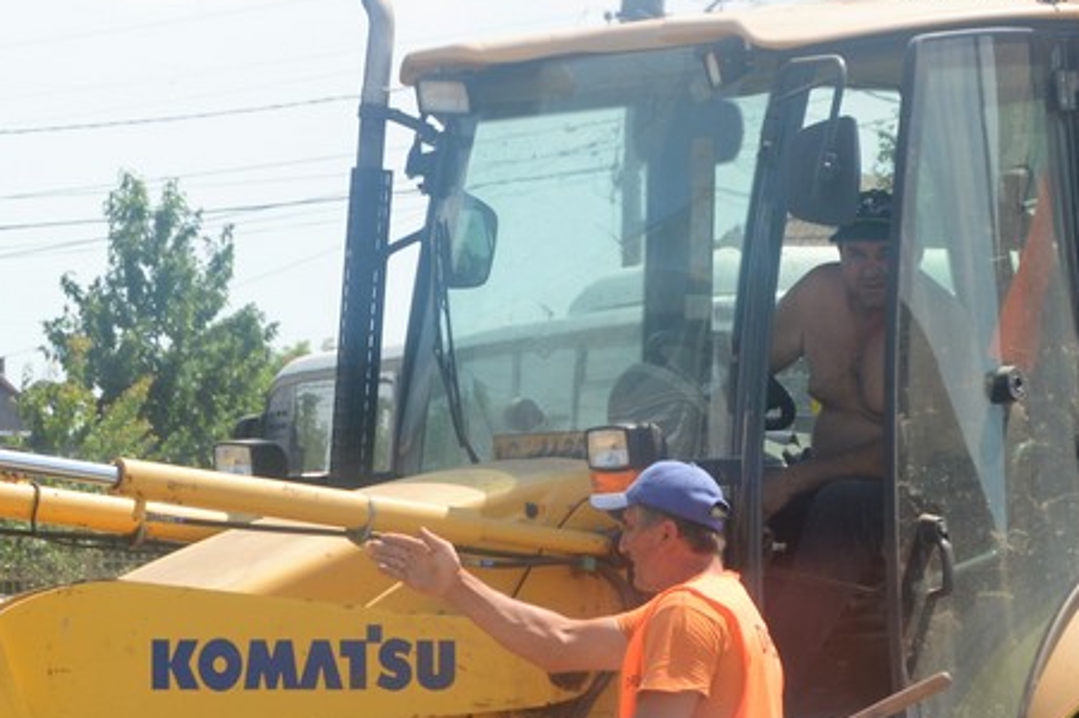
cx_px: -39
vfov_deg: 4.6
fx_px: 8995
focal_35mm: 300
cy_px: 617
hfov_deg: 6.8
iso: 100
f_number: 8
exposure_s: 1/200
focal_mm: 75
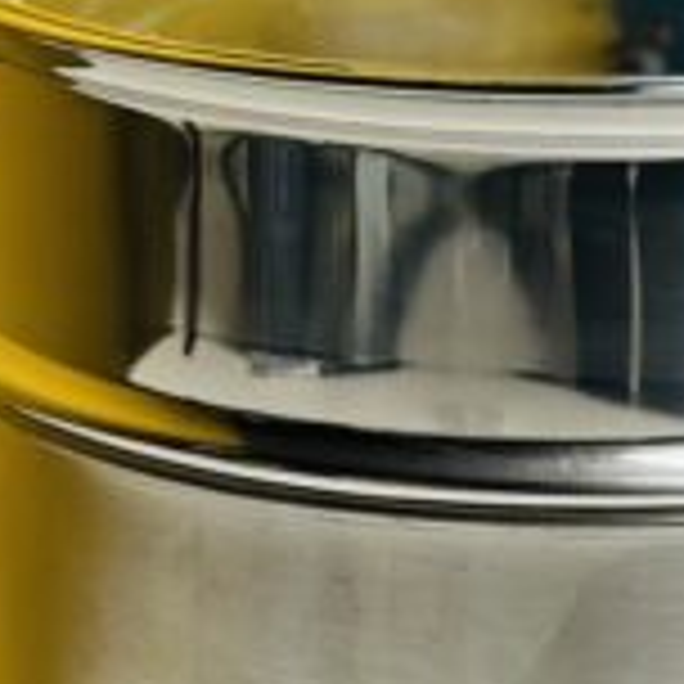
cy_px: 554
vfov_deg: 7.8
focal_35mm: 223
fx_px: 4985
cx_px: 720
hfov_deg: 7.8
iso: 250
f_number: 1.78
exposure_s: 1/50
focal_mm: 6.86
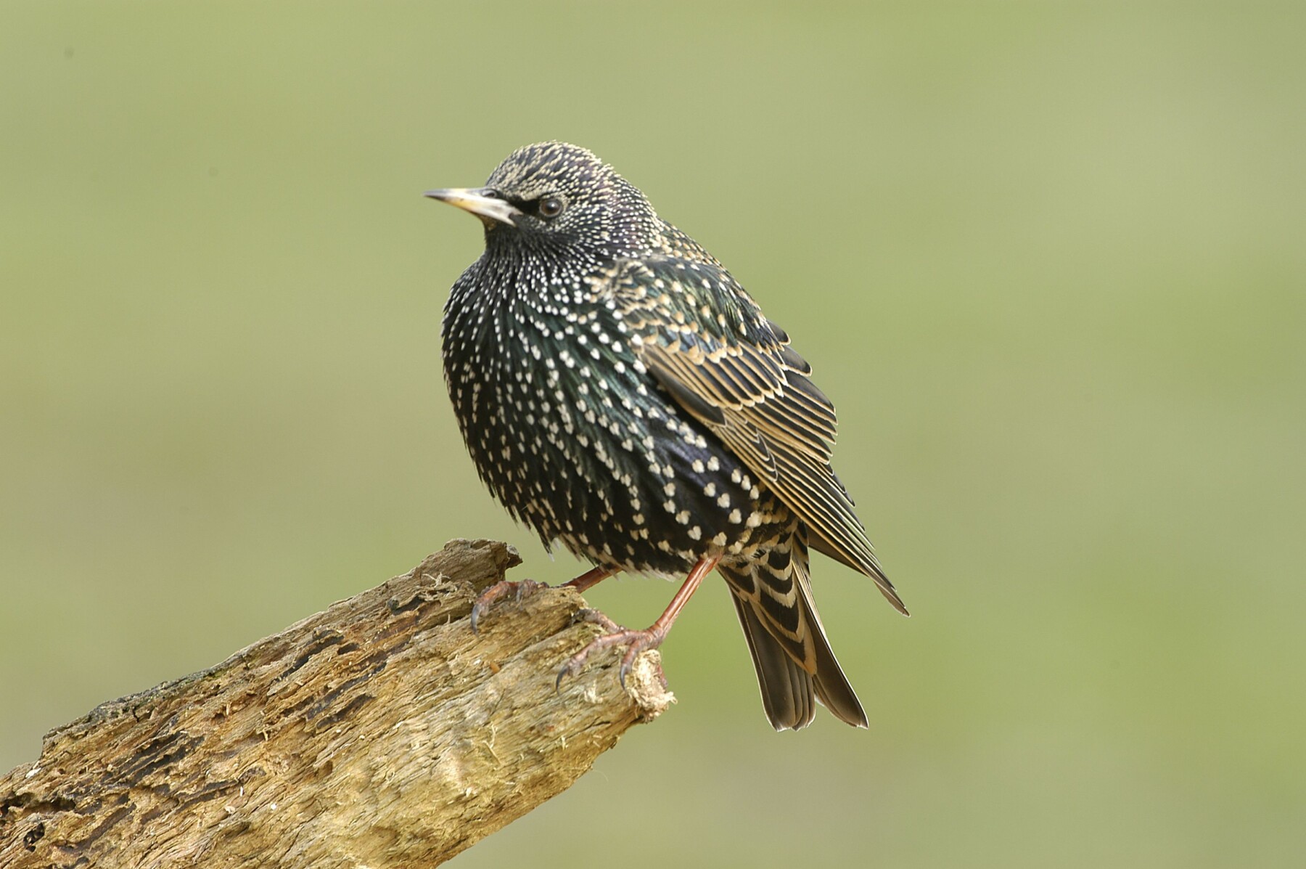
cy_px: 434
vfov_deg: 1.8
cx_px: 653
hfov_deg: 2.8
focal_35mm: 750
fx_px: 27185
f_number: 8
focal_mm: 500
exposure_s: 1/100
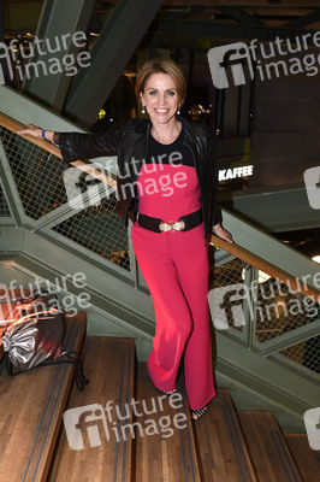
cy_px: 241
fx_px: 334
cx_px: 160
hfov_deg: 51.2
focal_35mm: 25
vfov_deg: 71.6
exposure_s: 1/50
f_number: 5
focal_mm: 17
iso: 1250
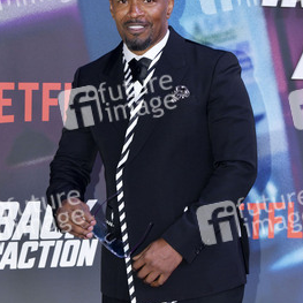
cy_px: 160
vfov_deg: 12.3
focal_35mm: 142
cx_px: 151
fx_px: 1406
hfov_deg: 12.3
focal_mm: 110
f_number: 7.1
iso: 1250
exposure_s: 1/200
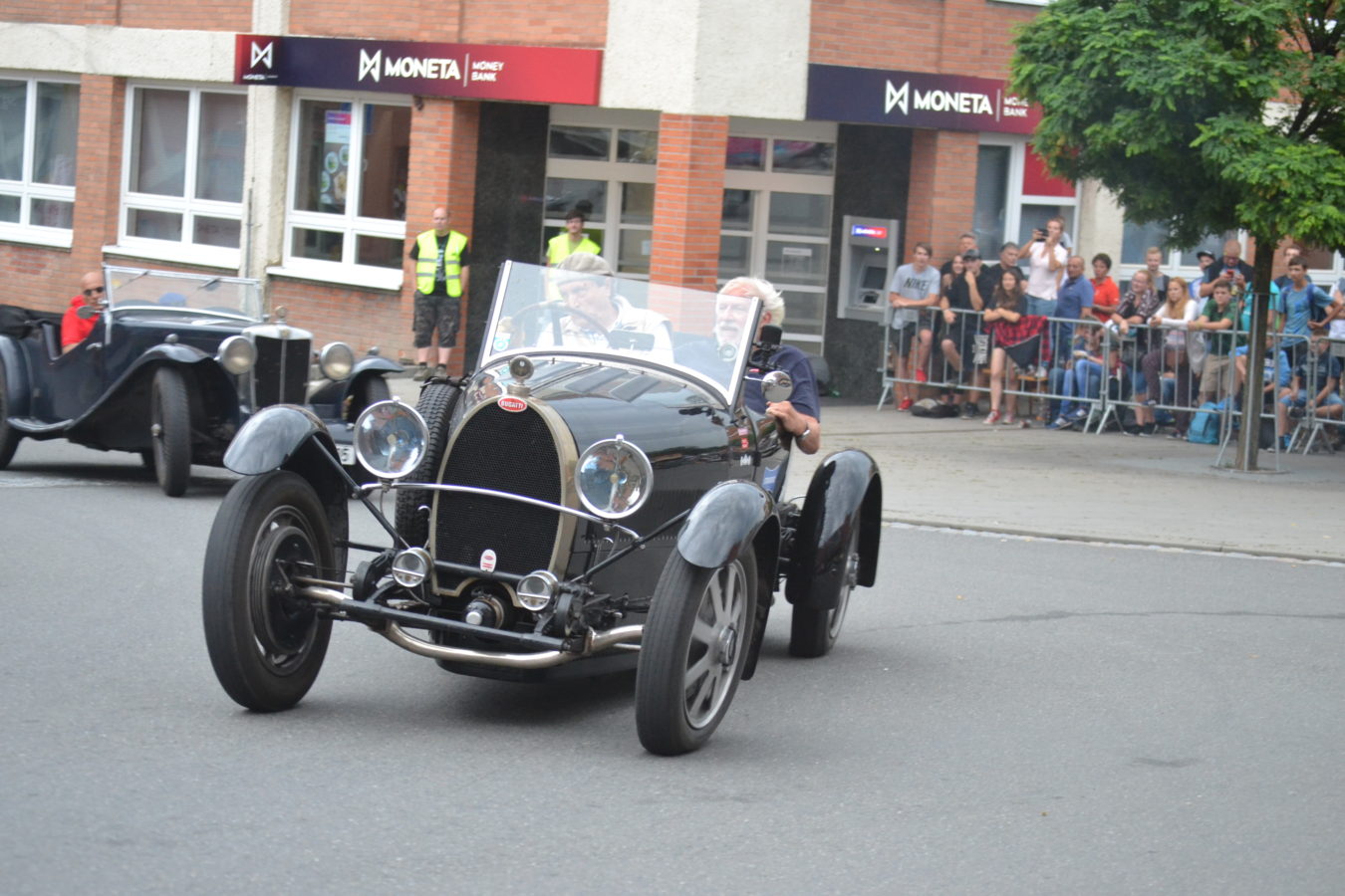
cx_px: 672
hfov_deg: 22.6
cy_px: 448
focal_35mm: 90
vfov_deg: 15.2
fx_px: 3362
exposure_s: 1/320
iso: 1600
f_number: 5
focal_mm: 60
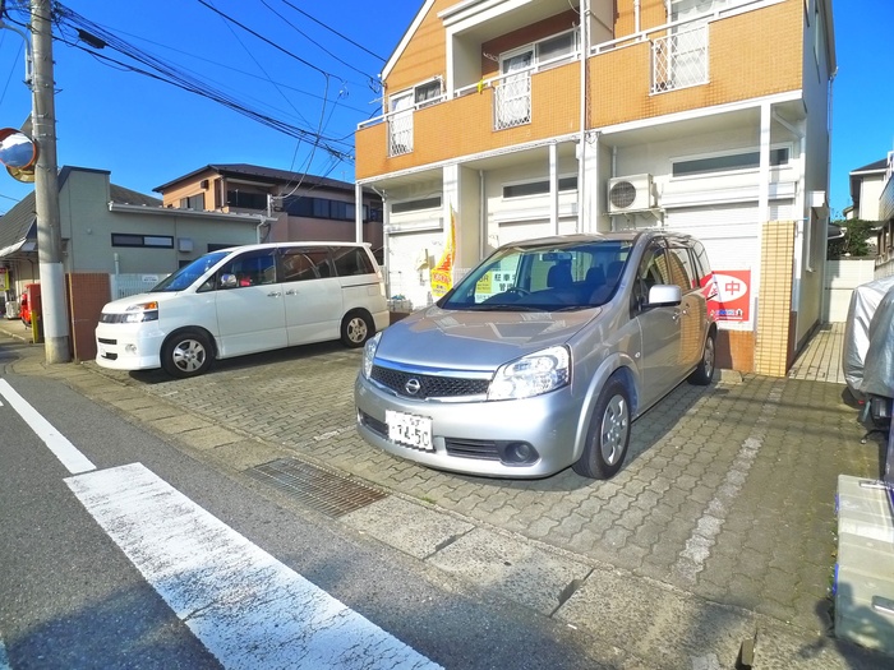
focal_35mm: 24
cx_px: 447
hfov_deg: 71.6
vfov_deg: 56.8
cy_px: 335
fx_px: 620
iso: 400
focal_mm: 5.1
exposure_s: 1/800
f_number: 4
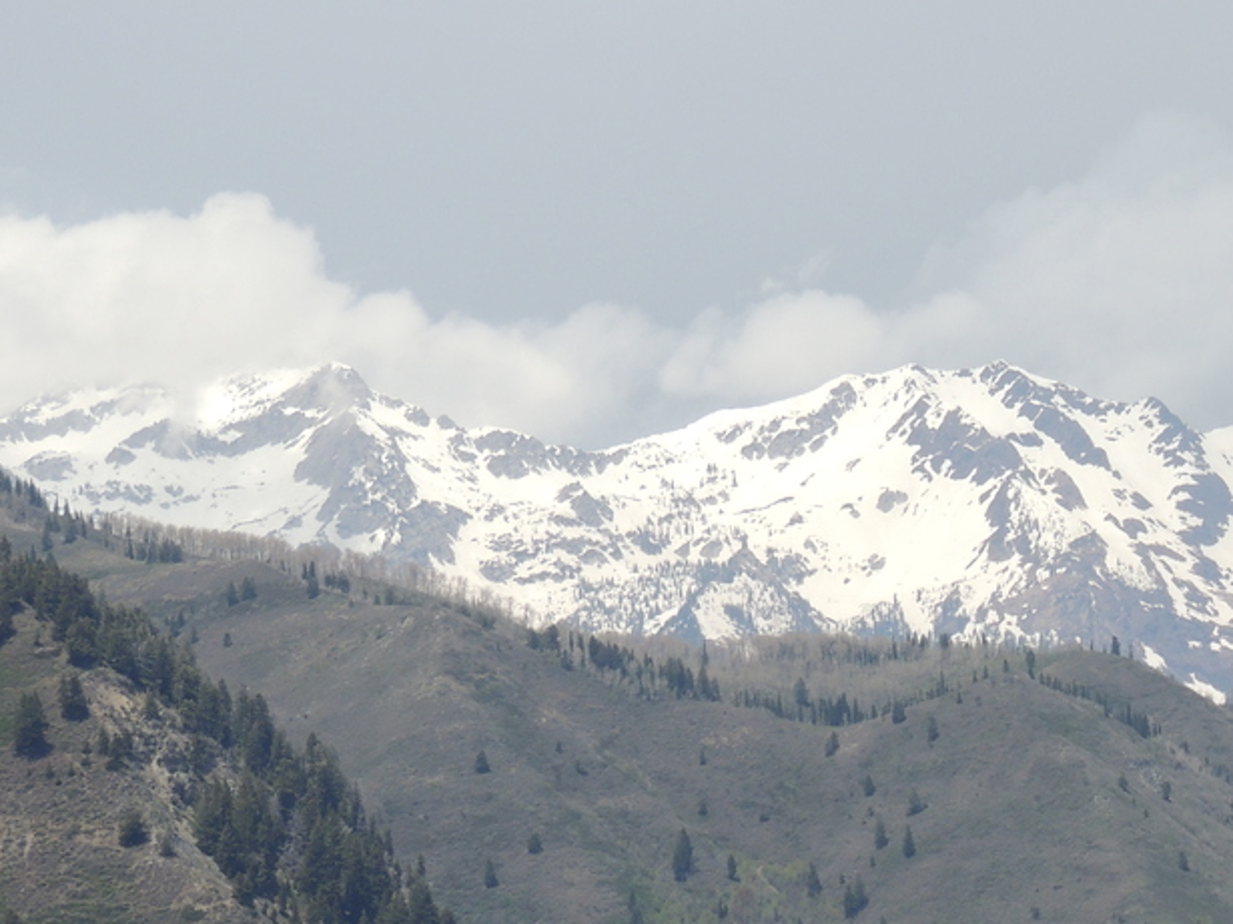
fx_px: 10755
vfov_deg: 4.9
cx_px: 1237
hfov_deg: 6.5
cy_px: 782
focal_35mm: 302
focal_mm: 25.8
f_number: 4.4
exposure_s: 1/1000
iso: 100
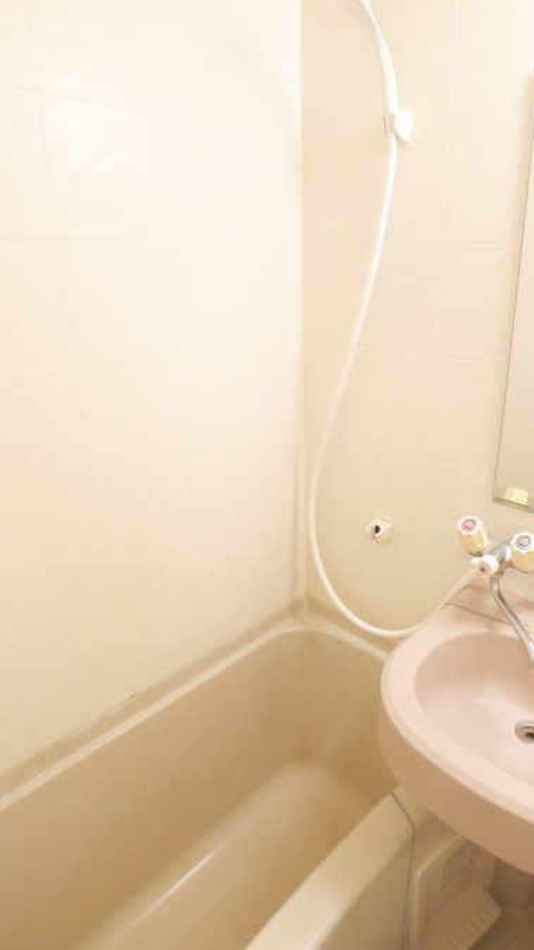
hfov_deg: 42.5
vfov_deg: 69.9
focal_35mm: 27
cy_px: 474
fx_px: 680
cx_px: 336
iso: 80
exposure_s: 1/10
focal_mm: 5.1
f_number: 2
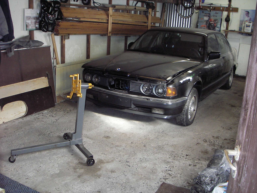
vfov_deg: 37.7
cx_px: 128
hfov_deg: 49.0
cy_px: 96
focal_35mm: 38
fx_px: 282
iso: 125
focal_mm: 6.3
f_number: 3.3
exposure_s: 1/30
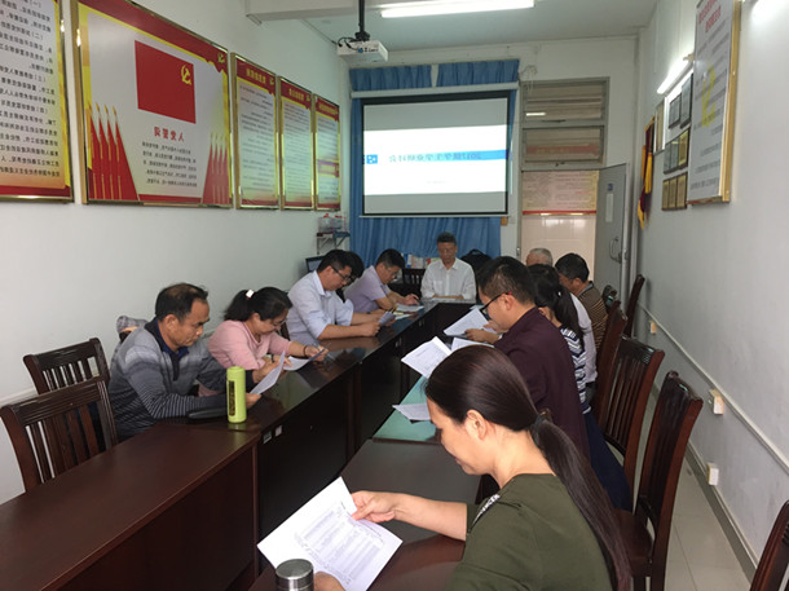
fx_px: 661
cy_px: 296
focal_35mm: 29
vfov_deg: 48.2
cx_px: 394
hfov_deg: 61.7
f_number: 2.2
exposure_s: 1/33
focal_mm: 4.15
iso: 40
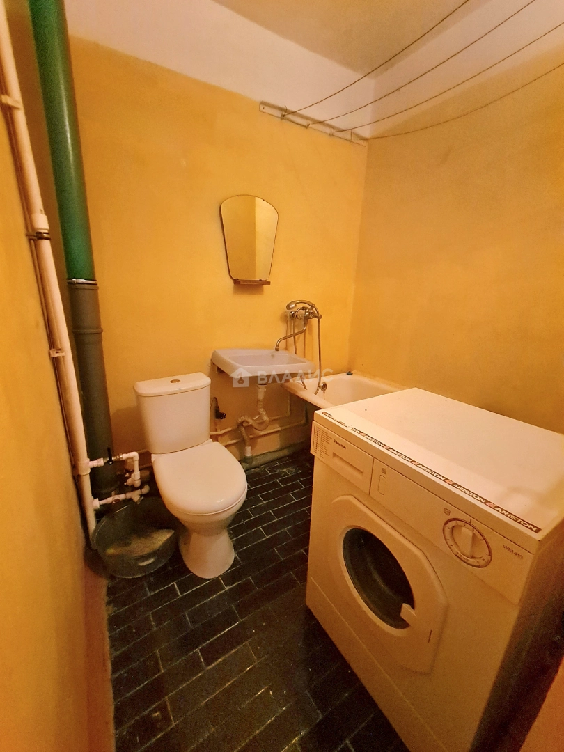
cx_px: 282
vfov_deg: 106.2
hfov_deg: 89.9
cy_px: 376
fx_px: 282
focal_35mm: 13
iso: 1000
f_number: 2.2
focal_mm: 2.2
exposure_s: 1/25
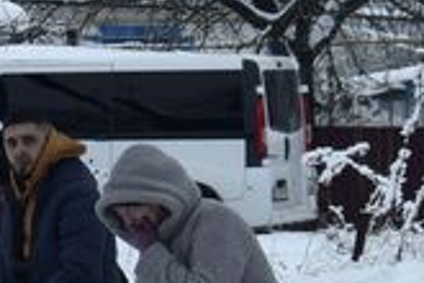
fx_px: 4408
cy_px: 331
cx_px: -416
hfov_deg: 5.4
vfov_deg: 3.7
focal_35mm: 374
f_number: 8
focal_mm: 55
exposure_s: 1/250
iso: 250
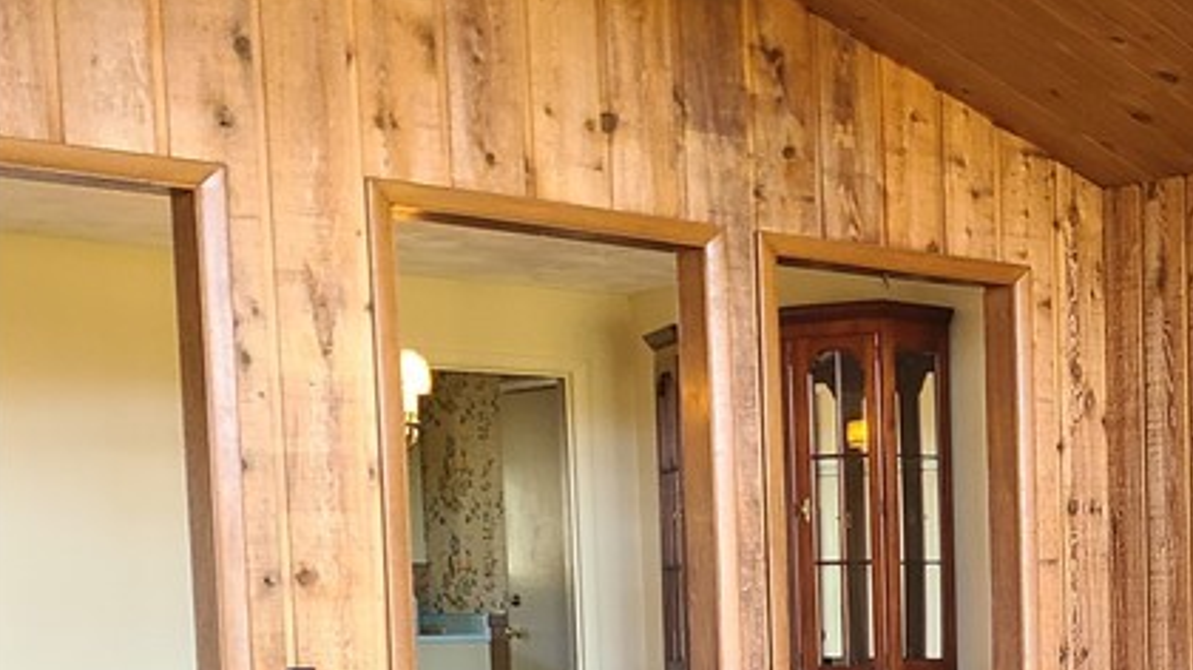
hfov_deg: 26.9
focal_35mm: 69
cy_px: 741
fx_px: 2182
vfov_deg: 16.9
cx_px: 1446
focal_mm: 5.4
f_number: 1.8
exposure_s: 1/60
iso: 200
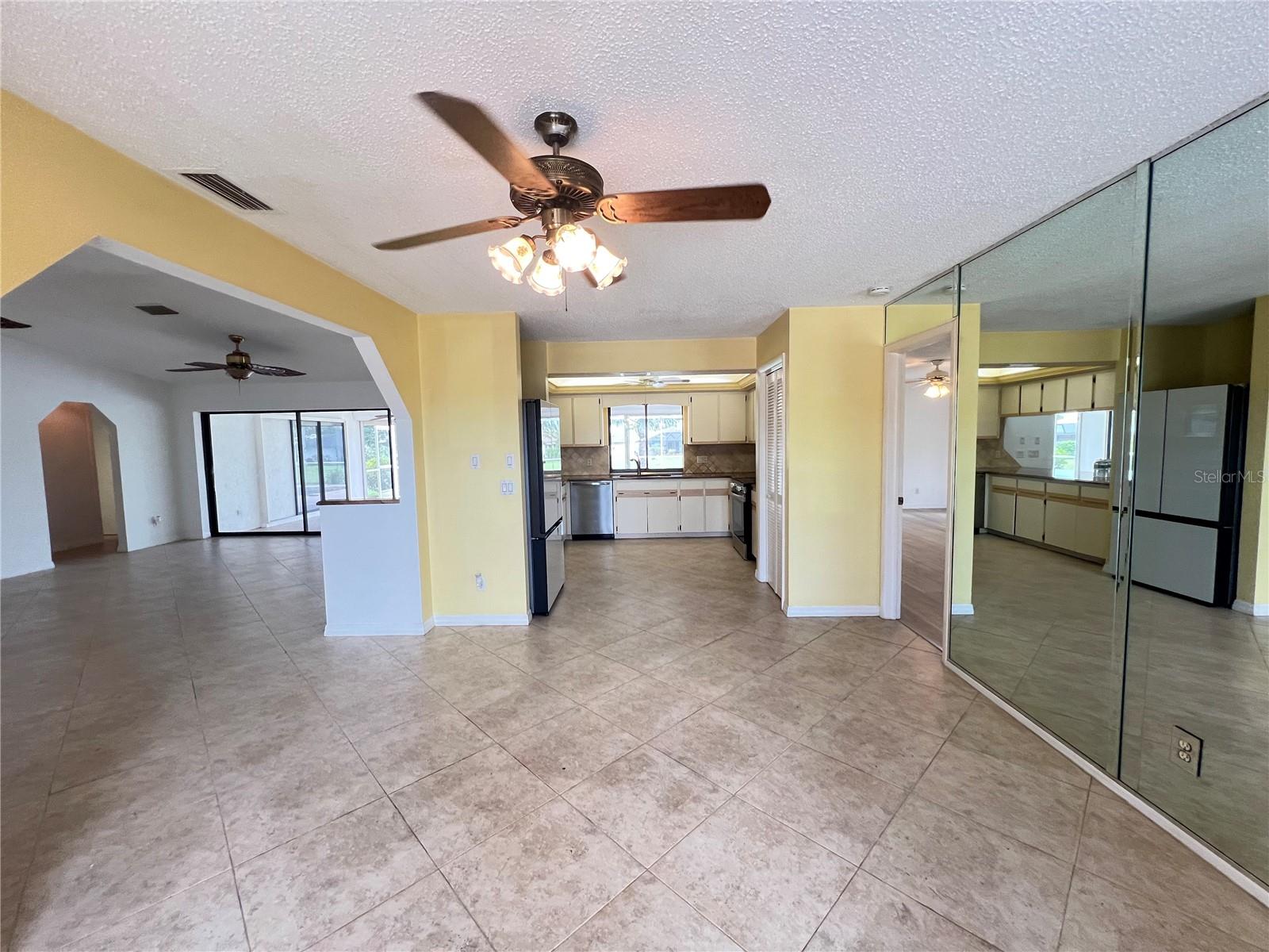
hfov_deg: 106.2
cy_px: 476
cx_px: 634
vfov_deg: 89.9
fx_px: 477
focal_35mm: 13
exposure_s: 1/120
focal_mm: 1.57
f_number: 1.8
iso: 200
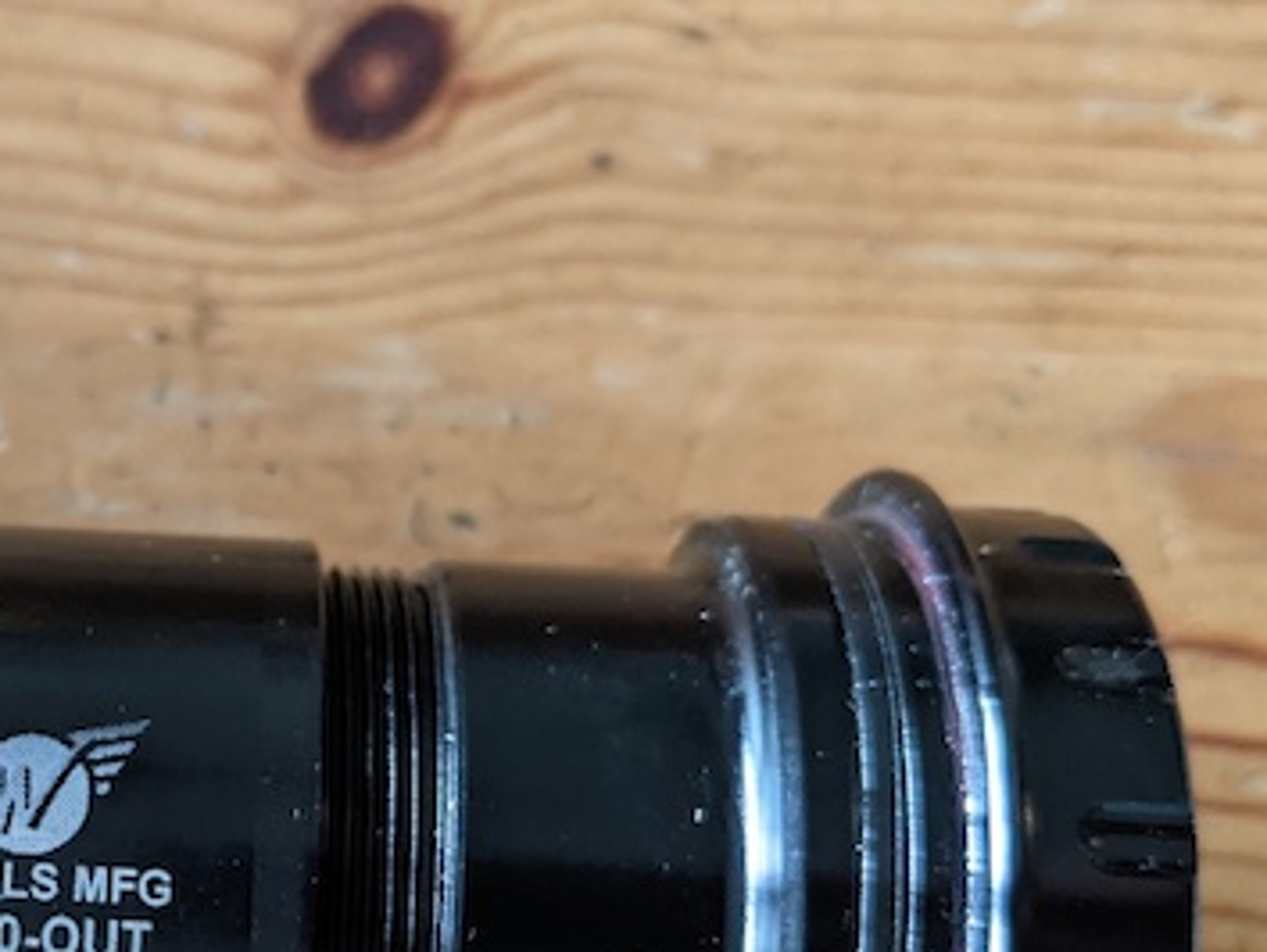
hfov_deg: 30.4
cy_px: 730
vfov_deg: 23.8
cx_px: 150
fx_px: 2234
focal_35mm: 61
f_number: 1.8
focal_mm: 4.44
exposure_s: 1/40.1
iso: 352
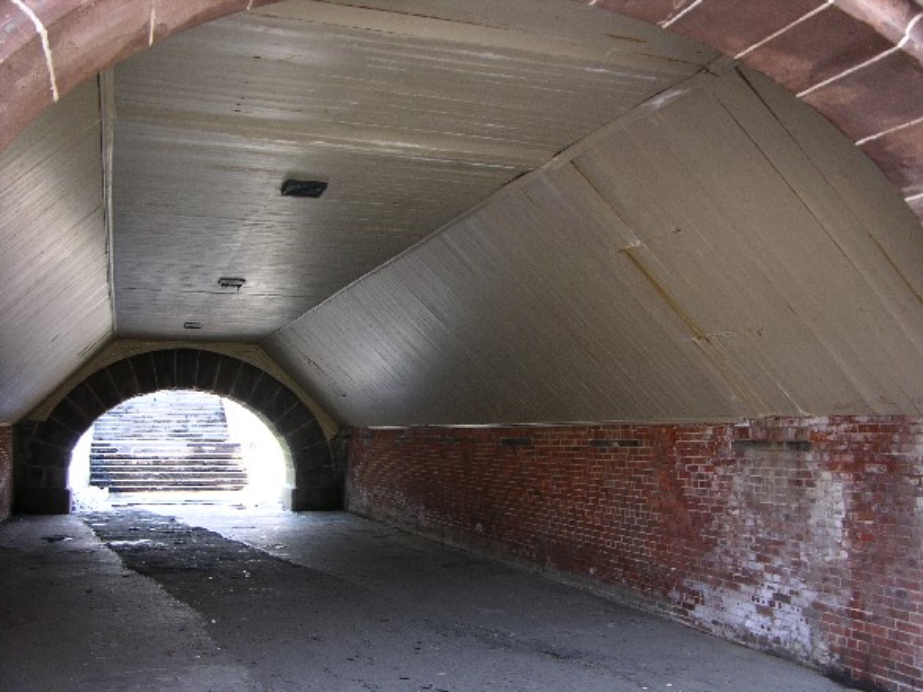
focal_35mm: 35
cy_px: 346
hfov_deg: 52.6
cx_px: 462
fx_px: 933
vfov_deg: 40.7
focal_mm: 8.9
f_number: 2.8
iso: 50
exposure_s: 1/9.5
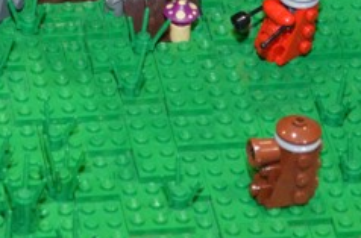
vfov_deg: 4.8
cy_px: -161
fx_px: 2840
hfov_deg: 7.3
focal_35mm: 284
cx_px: 18
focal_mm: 45
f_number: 5.3
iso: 3200
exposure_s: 1/60
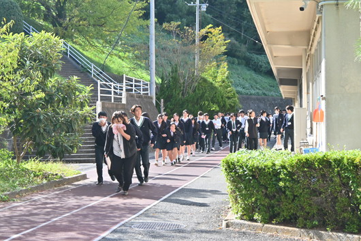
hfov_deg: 27.0
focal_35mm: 75
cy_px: 120
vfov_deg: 18.2
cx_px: 180
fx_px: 752
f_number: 6.3
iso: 800
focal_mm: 50
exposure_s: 1/1250
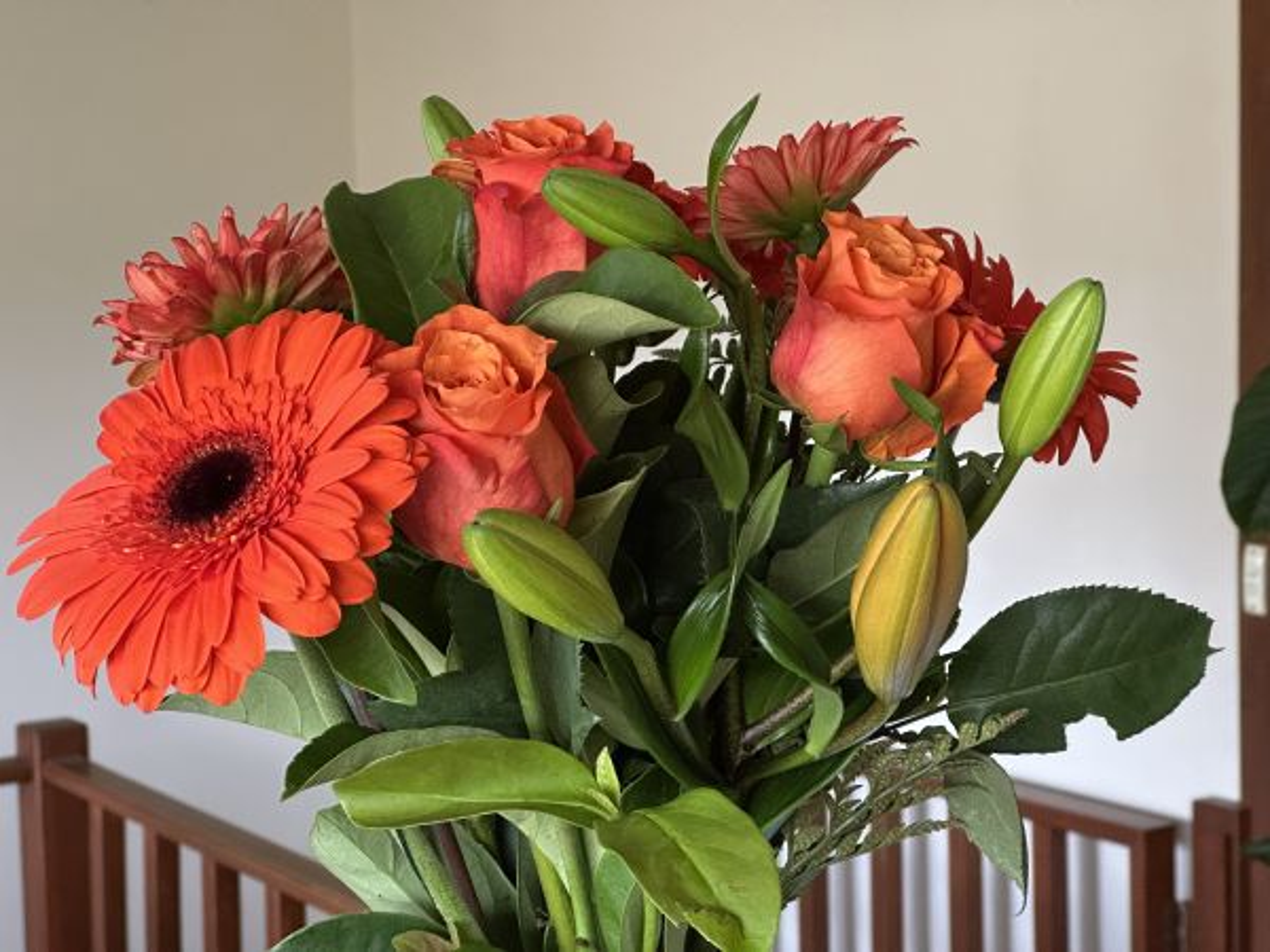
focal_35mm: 77
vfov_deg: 19.1
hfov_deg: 25.3
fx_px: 2825
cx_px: 635
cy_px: 476
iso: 500
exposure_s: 1/60
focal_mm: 9
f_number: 2.8
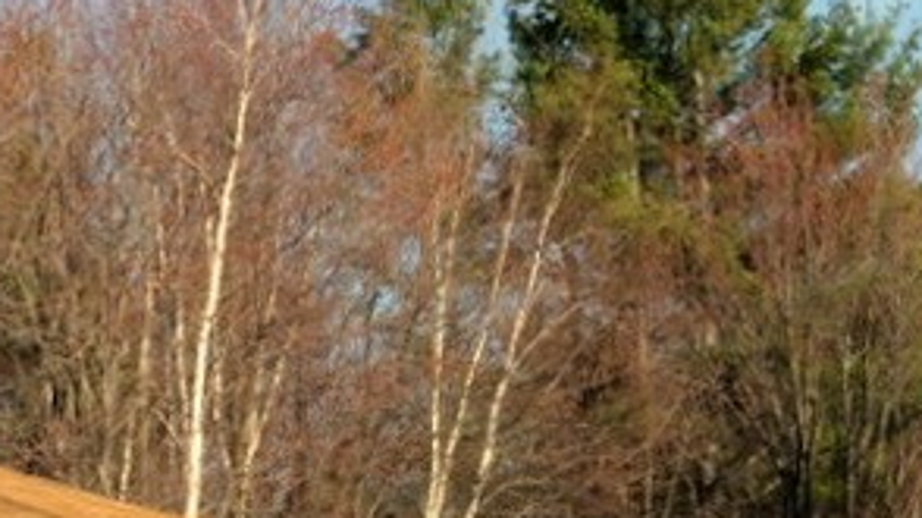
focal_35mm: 149
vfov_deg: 8.0
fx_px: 3651
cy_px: 656
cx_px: -238
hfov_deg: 13.9
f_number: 10
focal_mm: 35
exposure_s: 1/200
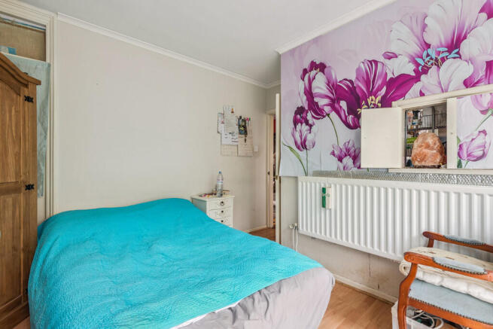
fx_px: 219
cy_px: 164
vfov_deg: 73.8
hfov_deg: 96.7
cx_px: 246
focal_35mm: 16
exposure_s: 1/8
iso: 400
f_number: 9
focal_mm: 16
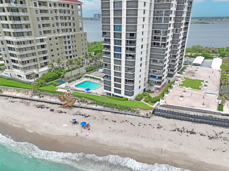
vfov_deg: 56.8
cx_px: 114
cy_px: 86
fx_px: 159
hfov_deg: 71.6
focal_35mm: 24
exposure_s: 1/1600
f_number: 2.8
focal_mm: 12.29
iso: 100
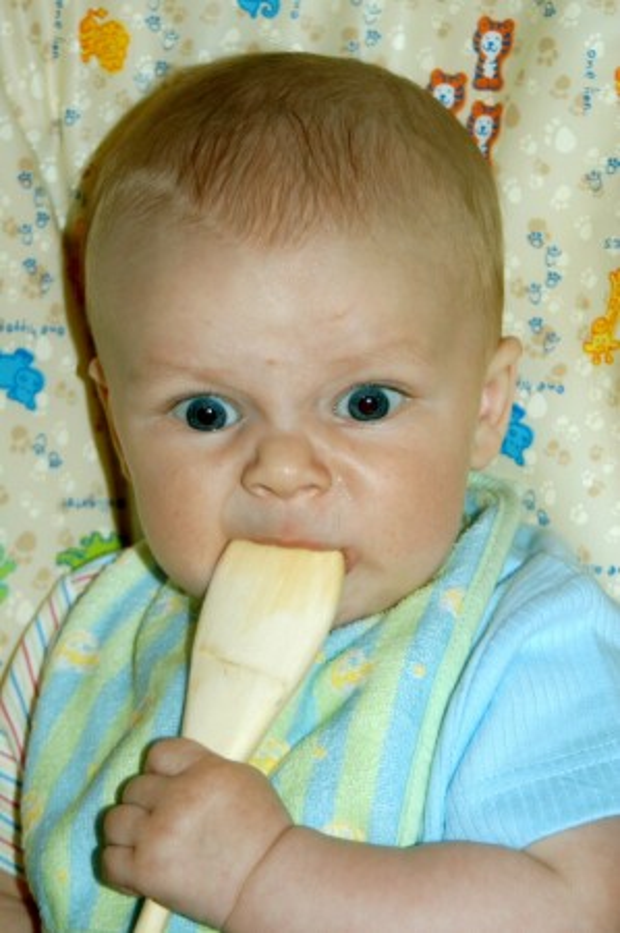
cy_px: 466
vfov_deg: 17.5
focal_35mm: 117
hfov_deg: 11.7
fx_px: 3029
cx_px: 310
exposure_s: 1/60
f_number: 5.6
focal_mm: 78
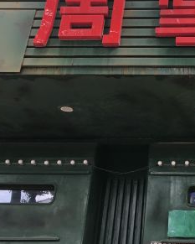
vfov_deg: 27.4
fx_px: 490
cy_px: 50
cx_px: 200
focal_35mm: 68
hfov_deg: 21.6
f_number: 2.2
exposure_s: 1/100
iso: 40
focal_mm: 4.15
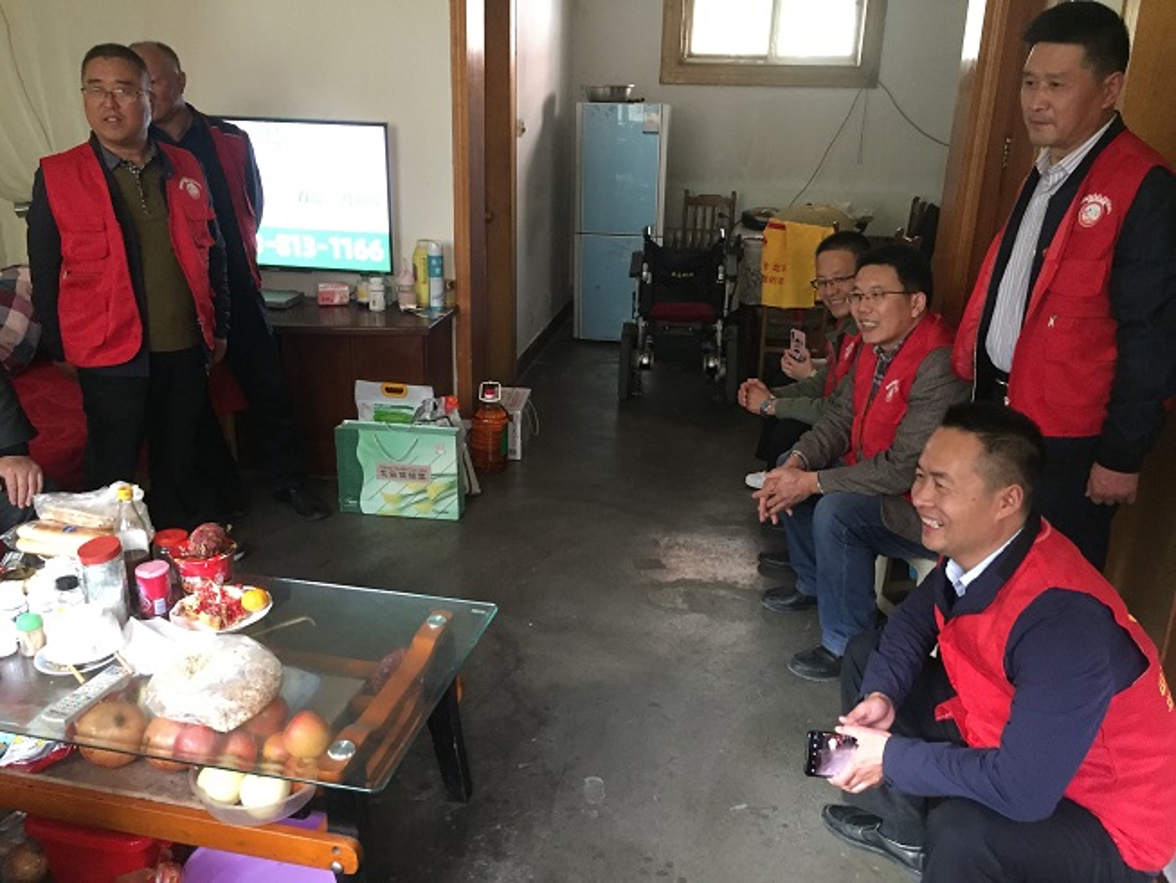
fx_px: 985
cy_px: 442
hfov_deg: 61.7
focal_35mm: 29
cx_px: 588
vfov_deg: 48.2
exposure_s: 1/17
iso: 320
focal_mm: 4.15
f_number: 2.2
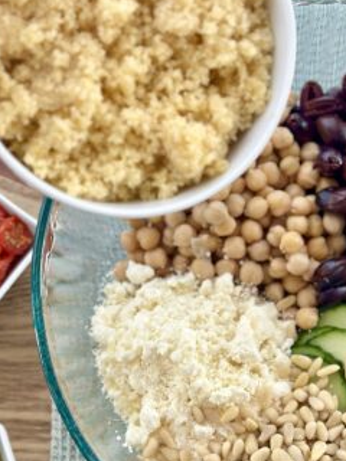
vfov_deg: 25.8
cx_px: 190
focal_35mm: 75
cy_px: 320
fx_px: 1000
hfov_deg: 19.6
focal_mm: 6.86
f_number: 1.78
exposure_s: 1/121
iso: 125
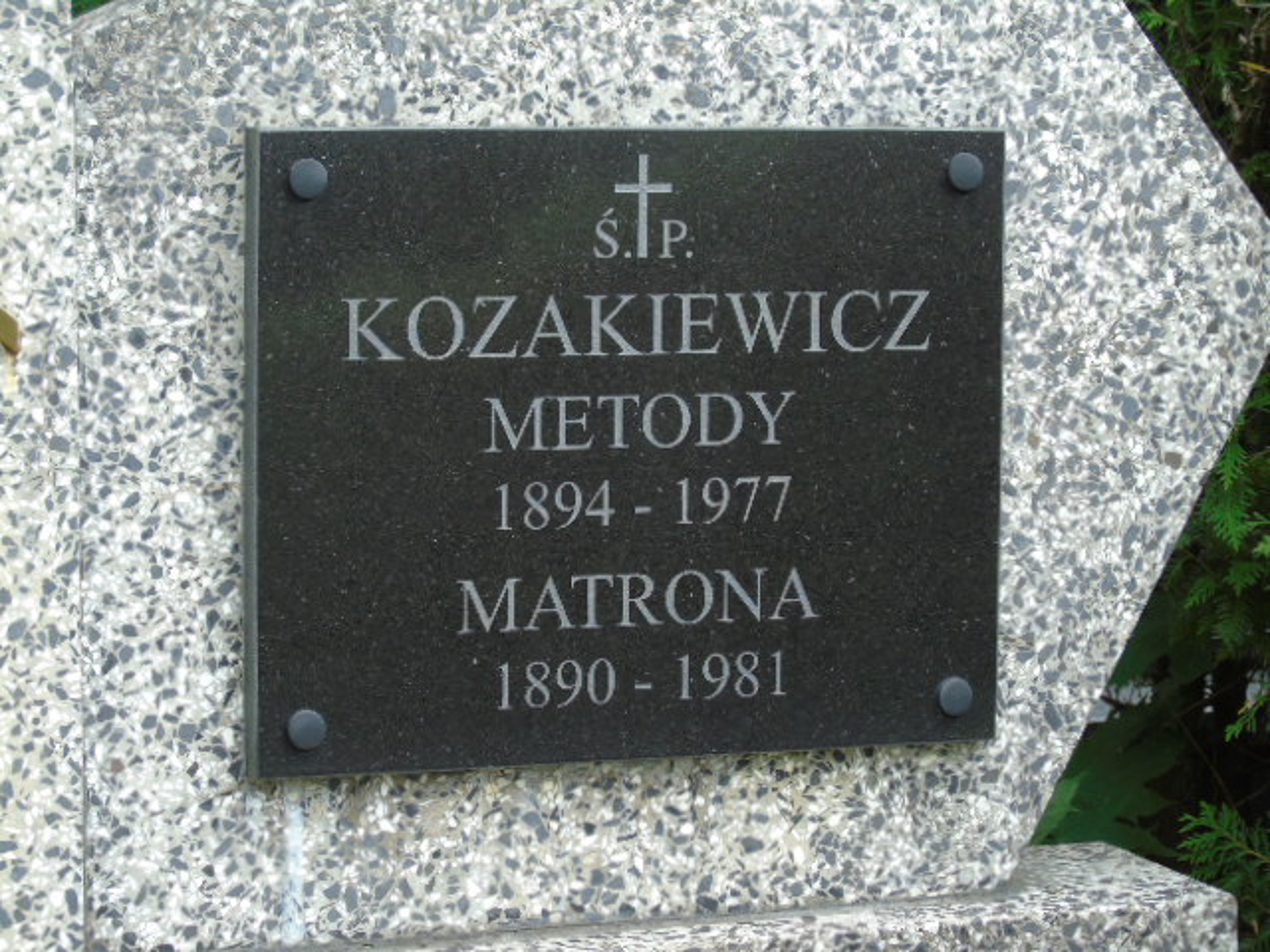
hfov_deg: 18.2
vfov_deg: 13.7
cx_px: 635
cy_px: 476
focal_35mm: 108
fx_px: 3962
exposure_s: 1/60
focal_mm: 19
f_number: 4.4
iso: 80
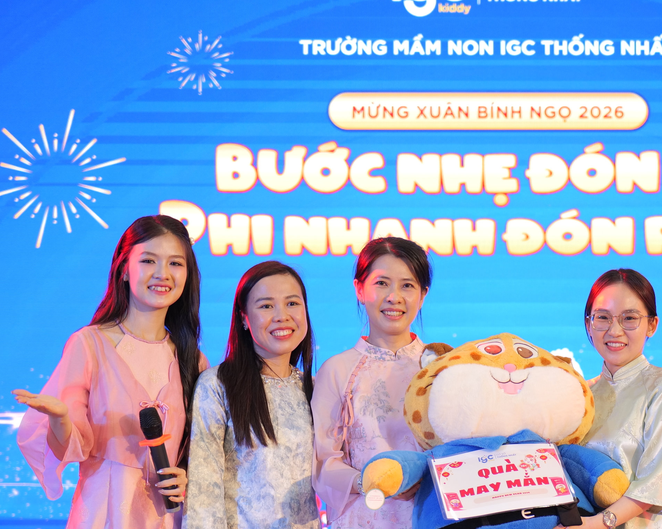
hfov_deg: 18.2
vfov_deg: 14.6
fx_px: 2057
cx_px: 480
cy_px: 423
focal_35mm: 105
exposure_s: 1/200
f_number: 1.8
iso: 500
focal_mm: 50
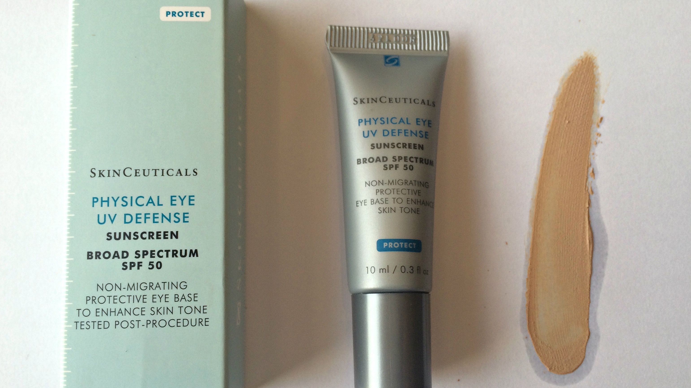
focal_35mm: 32
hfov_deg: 61.0
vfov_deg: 36.7
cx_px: 347
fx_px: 586
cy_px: 201
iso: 50
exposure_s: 1/120
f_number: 2.2
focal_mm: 4.15
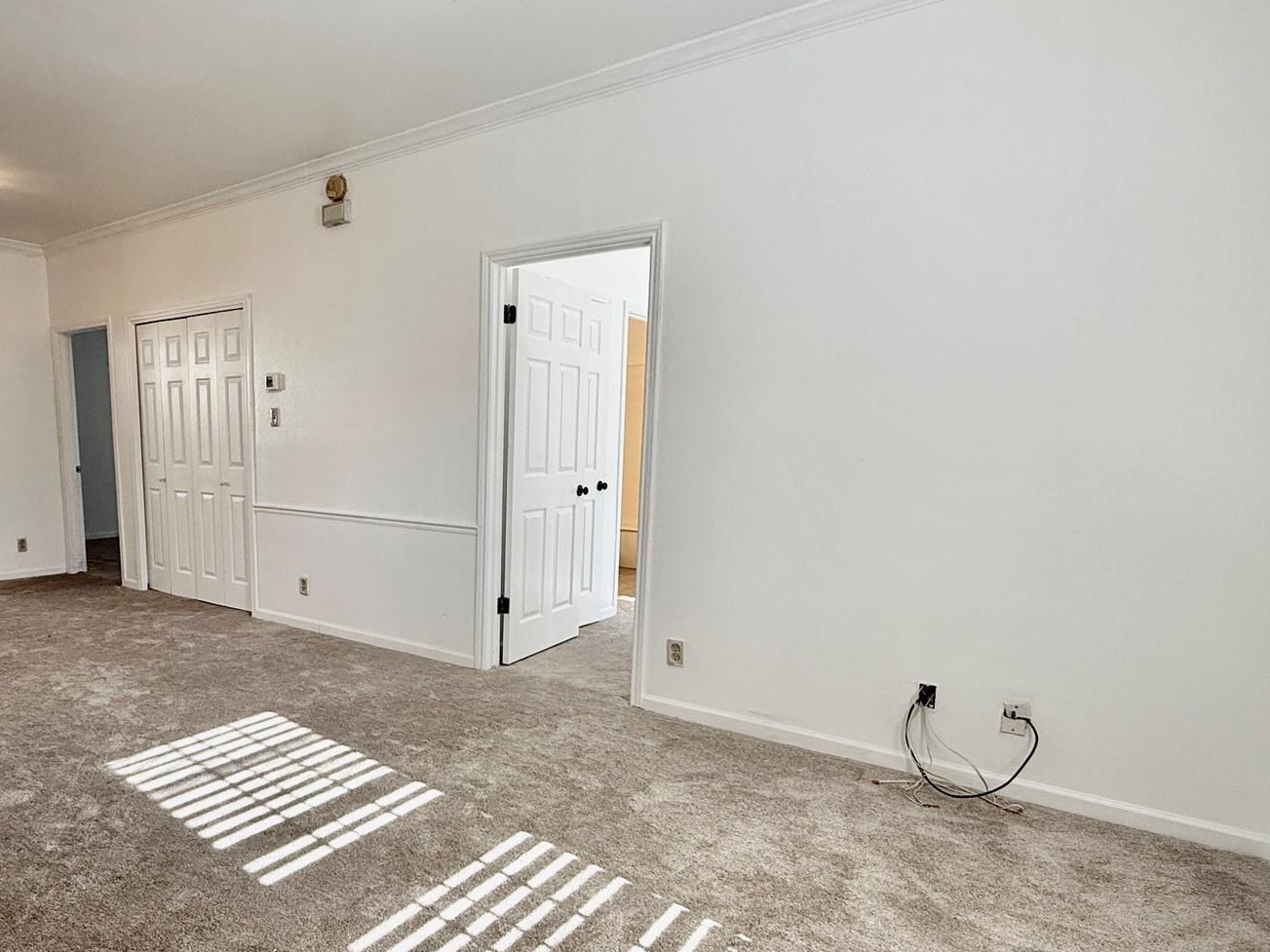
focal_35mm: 22
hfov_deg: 74.7
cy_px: 551
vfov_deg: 60.8
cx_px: 457
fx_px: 807
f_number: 2.2
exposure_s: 1/120
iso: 125
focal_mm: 2.22
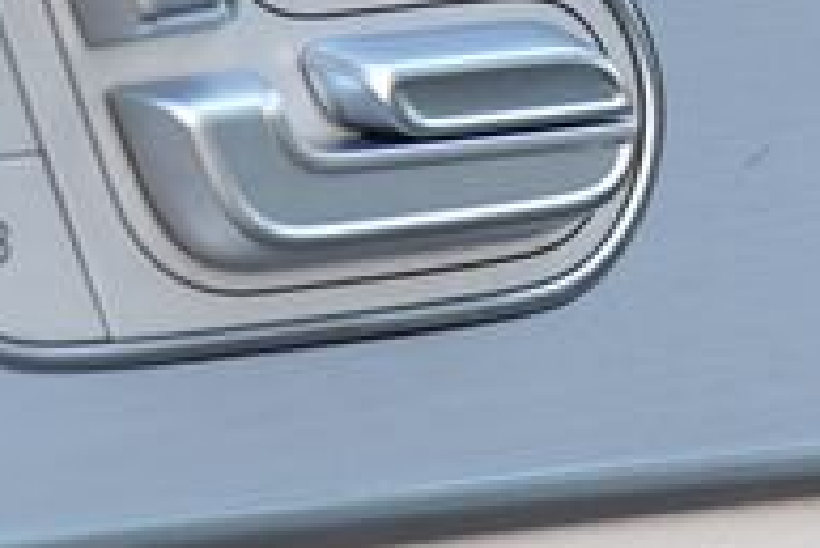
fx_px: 14520
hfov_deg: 3.2
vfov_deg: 2.2
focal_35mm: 637
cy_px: -208
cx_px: 667
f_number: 5
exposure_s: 1/100
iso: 500
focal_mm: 120
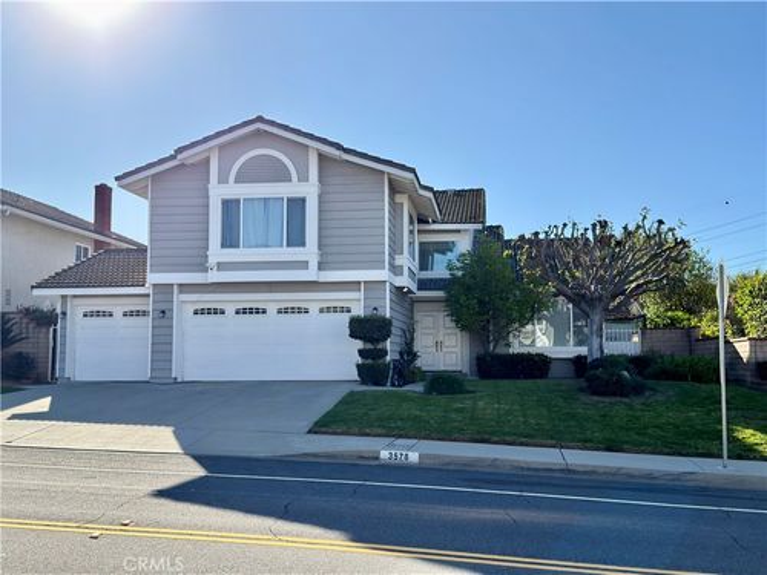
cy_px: 288
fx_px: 842
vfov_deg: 37.7
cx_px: 384
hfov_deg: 49.0
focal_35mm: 38
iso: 100
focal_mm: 6.76
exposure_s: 1/6173
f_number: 1.78
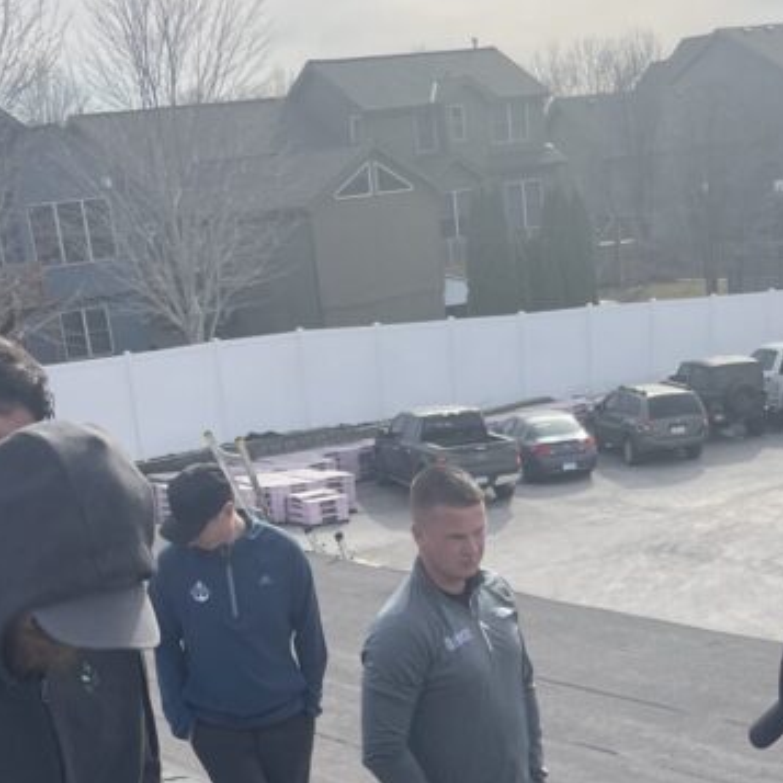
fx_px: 1689
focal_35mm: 66
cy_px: 963
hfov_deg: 26.1
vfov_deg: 23.6
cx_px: 445
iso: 32
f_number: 1.6
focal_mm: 4.2
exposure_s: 1/1984
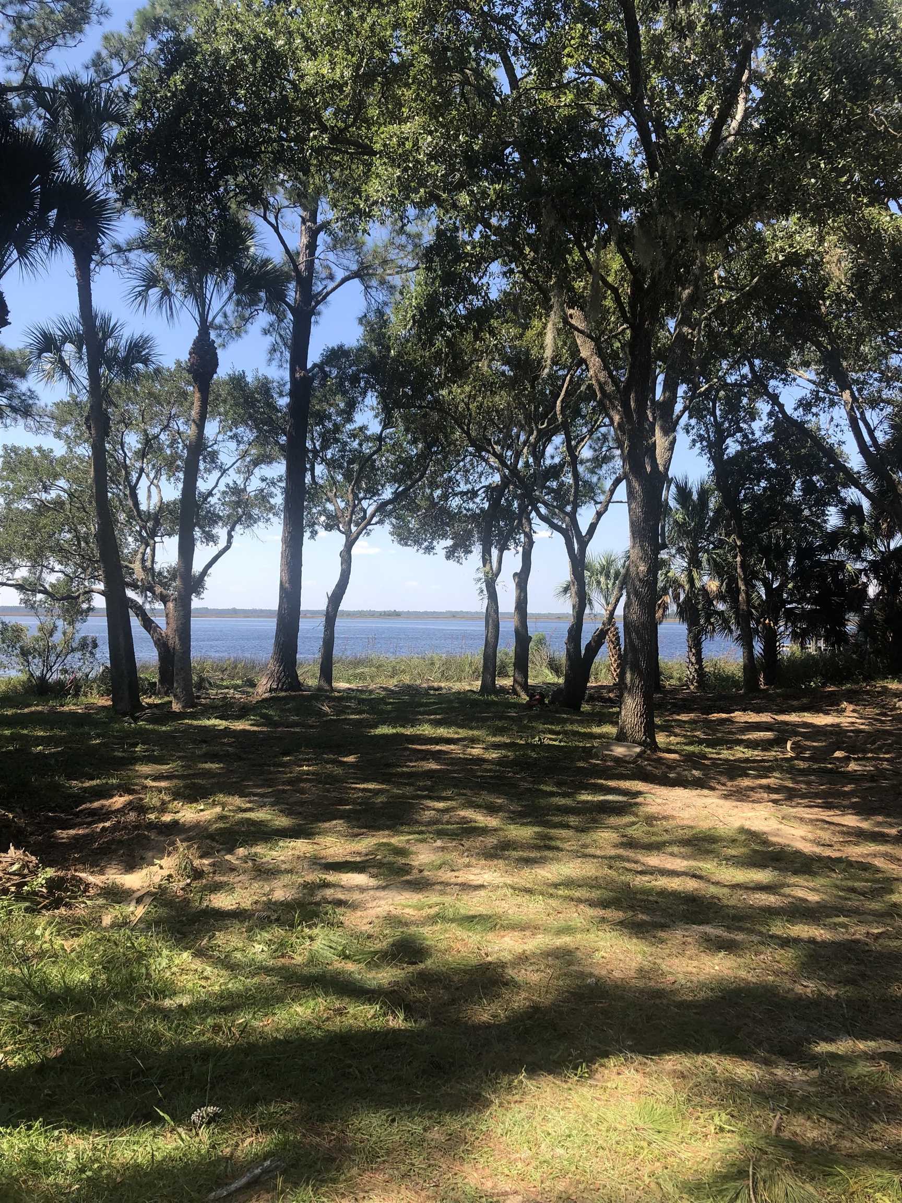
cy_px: 602
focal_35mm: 28
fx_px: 973
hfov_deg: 49.7
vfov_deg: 63.4
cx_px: 451
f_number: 1.8
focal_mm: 3.99
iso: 20
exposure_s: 1/666
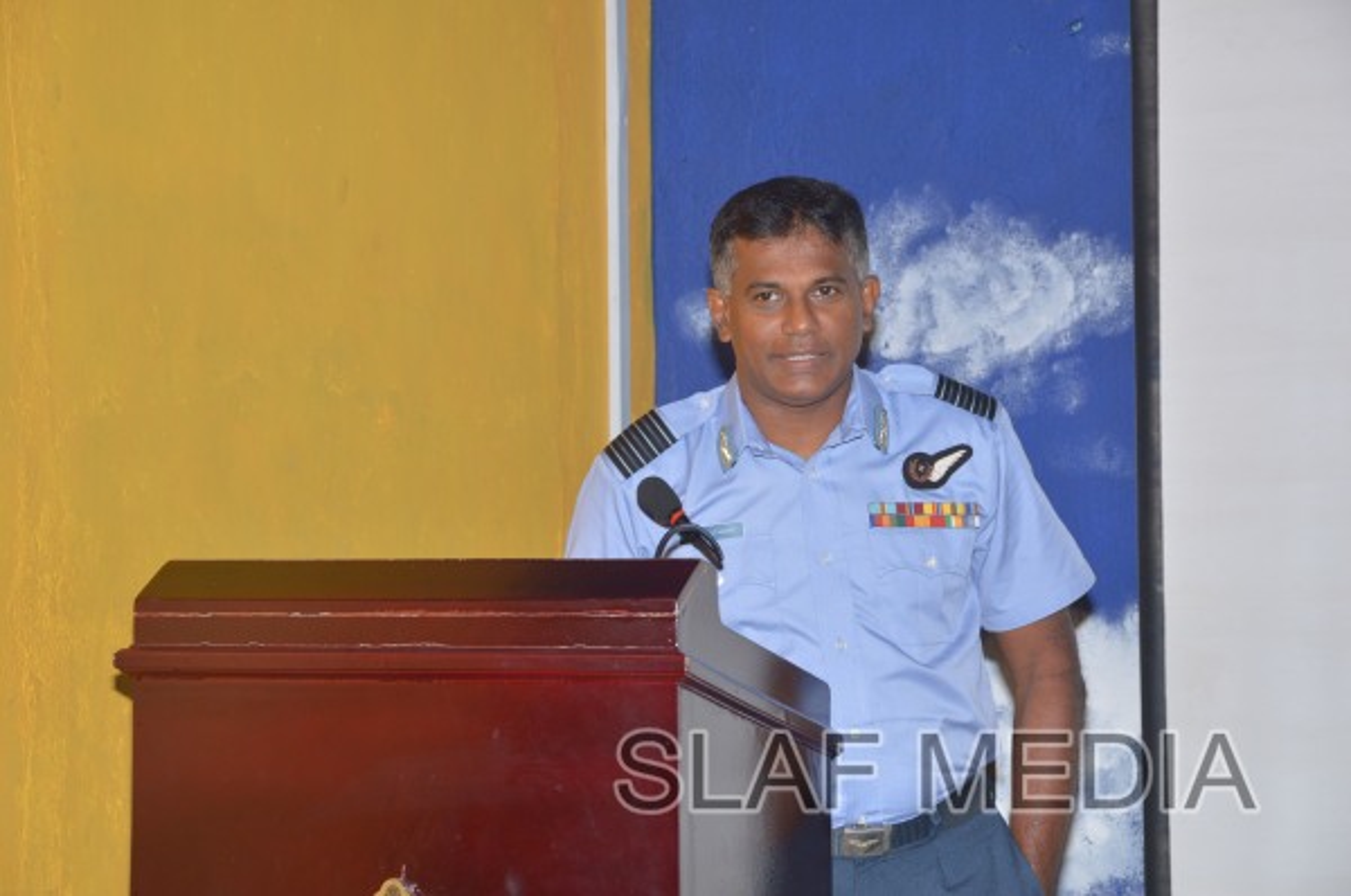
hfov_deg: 20.6
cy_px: 448
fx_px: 3709
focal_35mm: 99
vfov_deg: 13.8
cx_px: 676
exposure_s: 1/125
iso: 400
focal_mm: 66
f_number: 5.6
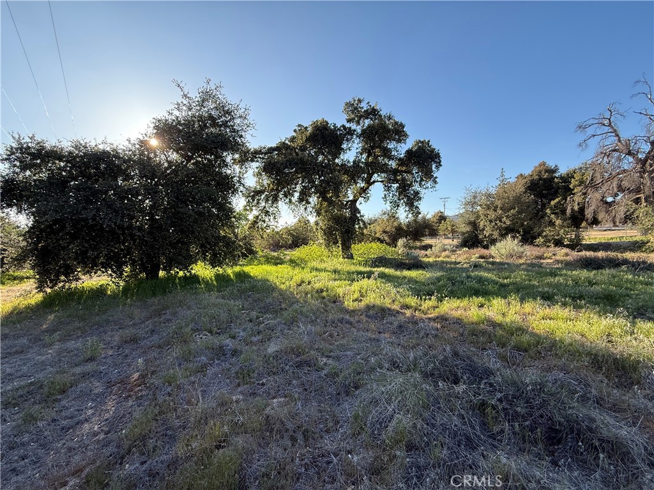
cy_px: 245
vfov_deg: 85.7
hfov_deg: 102.1
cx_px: 327
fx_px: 265
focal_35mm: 14
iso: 64
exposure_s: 1/549
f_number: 2.2
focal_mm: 2.22
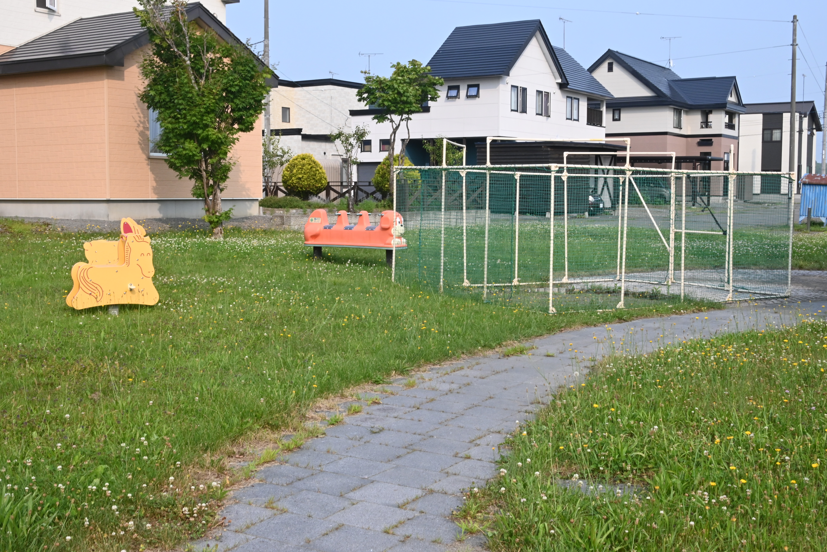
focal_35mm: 42
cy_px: 276
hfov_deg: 46.4
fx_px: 965
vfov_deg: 31.9
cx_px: 414
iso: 640
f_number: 25
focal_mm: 28
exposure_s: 1/100
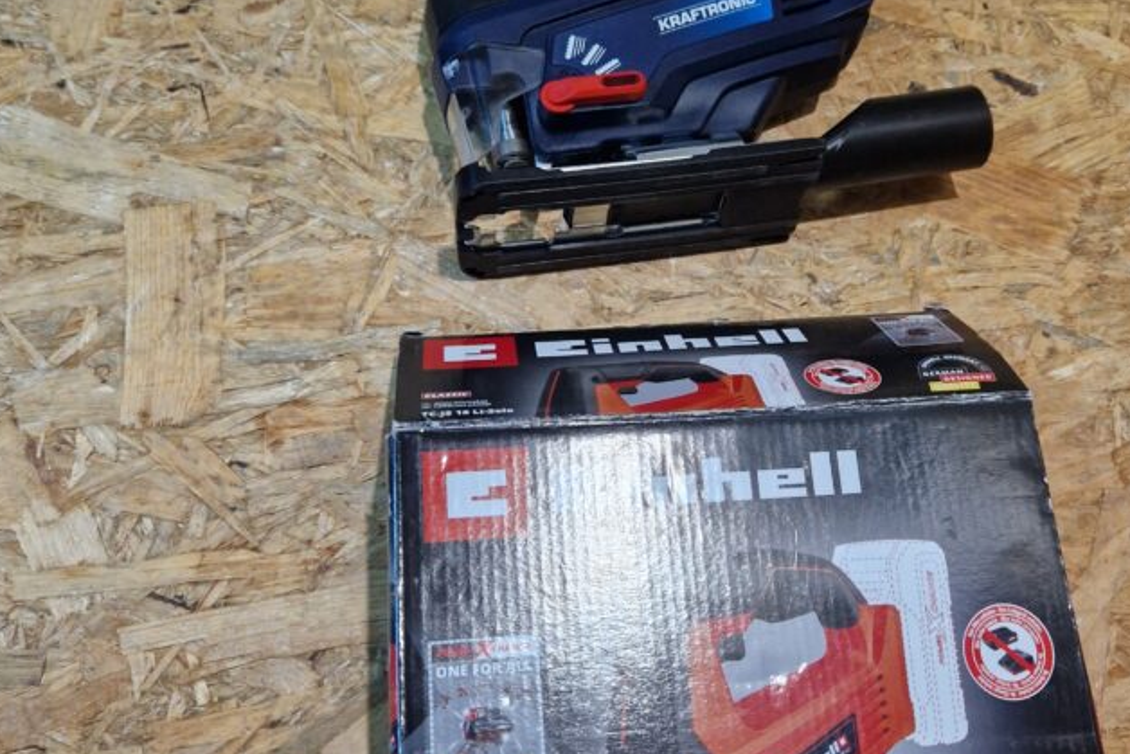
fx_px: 1224
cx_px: 678
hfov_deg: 49.2
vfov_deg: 34.2
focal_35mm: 39
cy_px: 340
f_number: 1.8
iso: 640
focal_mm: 5.4
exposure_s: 1/100
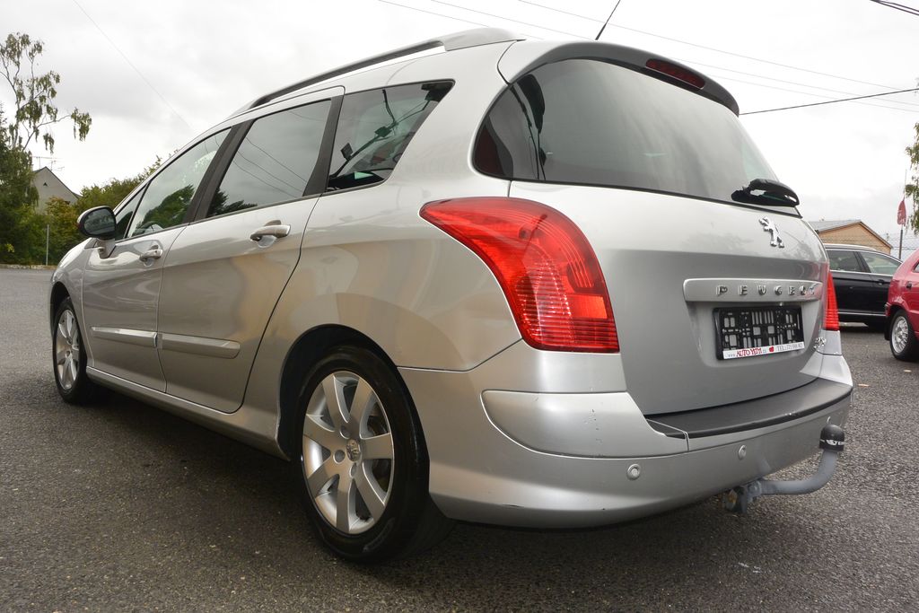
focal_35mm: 27
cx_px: 460
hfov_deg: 67.4
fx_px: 689
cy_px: 306
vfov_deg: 47.9
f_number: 7.1
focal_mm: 10
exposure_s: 1/250
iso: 160
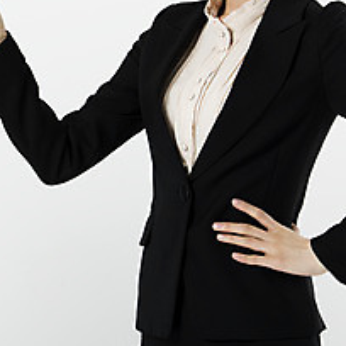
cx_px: -28
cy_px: 15
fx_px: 2680
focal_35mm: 237
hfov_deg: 7.3
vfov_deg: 7.4
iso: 64
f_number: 8
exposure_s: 1/125
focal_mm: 95
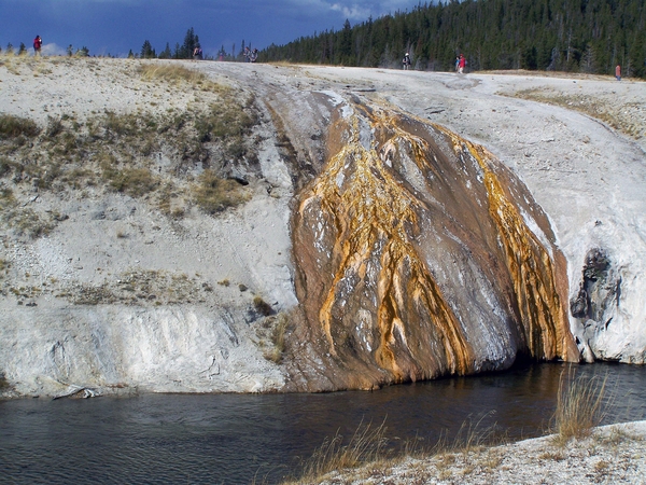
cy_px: 242
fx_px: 1250
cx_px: 323
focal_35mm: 67
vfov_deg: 21.9
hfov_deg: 29.0
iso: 64
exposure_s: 1/640
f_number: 6.3
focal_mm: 11.1
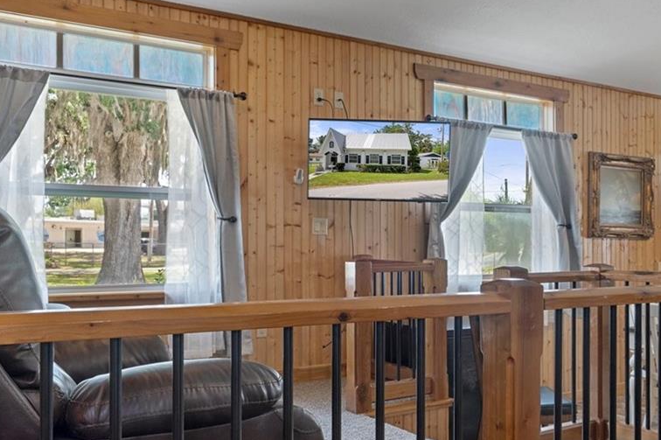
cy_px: 279
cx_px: 371
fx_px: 661
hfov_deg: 53.0
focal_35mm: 36
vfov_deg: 36.6
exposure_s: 1
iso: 320
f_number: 9
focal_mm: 17
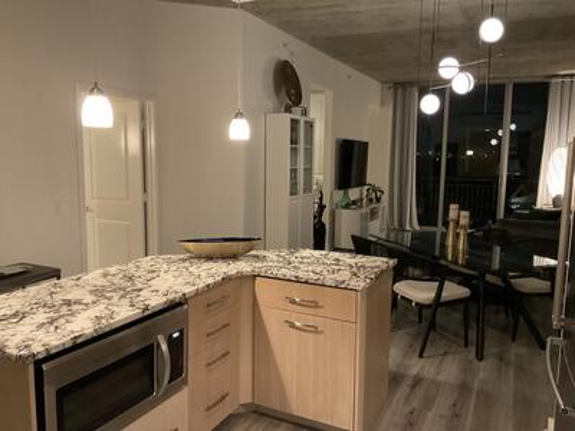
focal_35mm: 29
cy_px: 216
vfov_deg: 48.2
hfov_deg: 61.7
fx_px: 482
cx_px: 288
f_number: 1.8
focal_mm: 3
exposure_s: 1/30
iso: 400
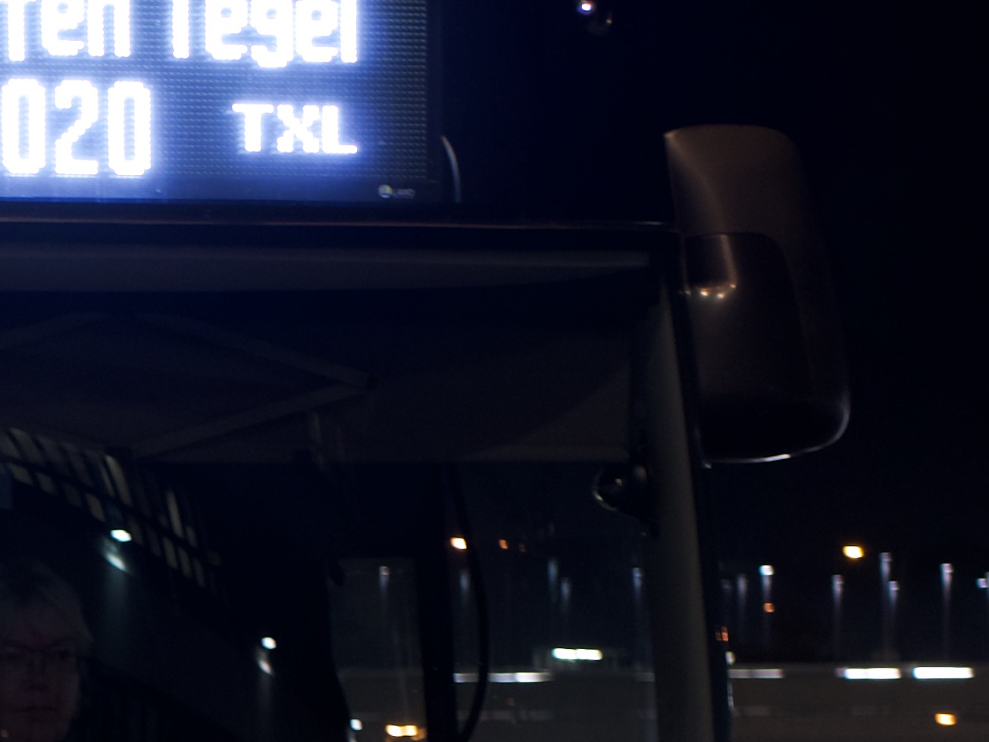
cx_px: -340
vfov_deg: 8.4
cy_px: 868
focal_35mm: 176
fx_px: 5031
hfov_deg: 10.9
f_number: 2.8
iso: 200
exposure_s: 1/10
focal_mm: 25
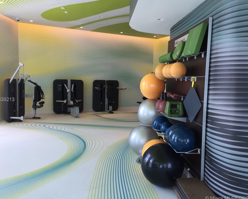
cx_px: 125
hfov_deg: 57.2
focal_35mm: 31
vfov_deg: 47.1
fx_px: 228
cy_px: 100
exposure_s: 1/60
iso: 40
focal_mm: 4.15
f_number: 2.2
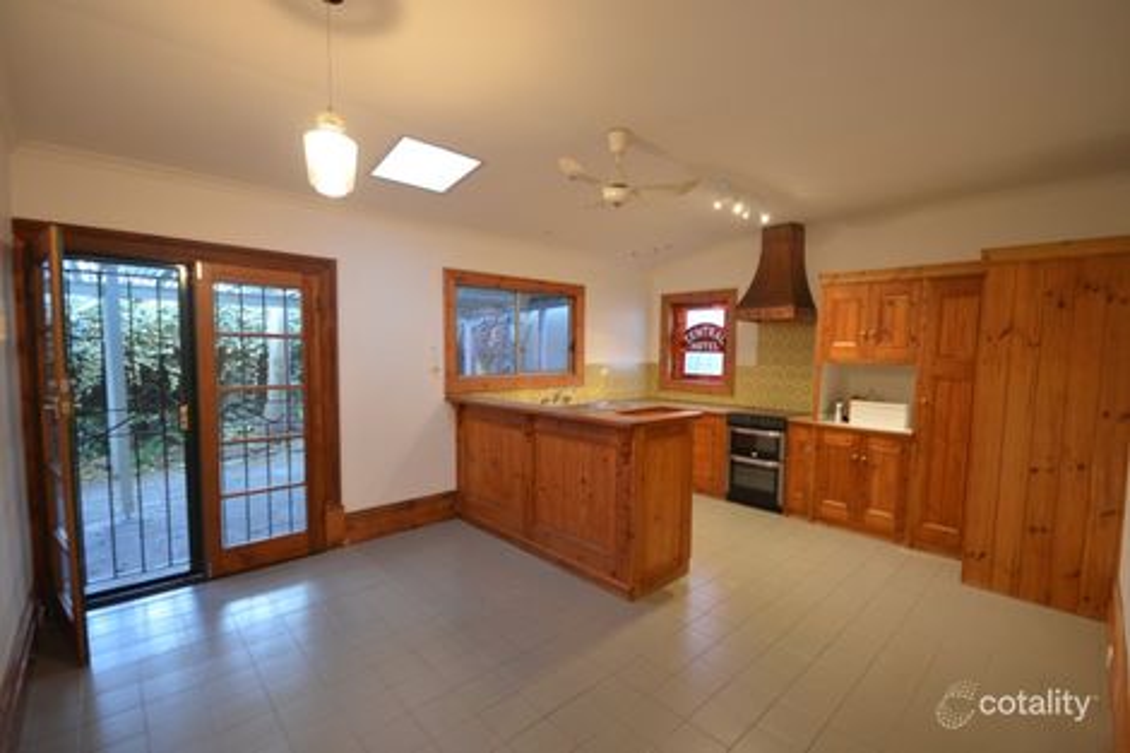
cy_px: 376
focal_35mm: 15
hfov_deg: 100.4
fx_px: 471
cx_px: 565
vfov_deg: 77.3
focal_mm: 10
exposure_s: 1/30
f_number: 4
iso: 1100
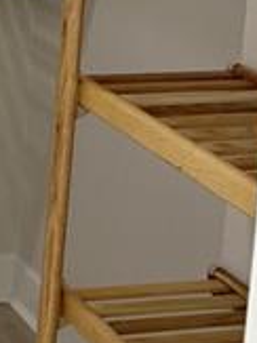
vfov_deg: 15.9
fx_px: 1120
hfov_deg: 11.9
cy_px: -187
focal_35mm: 113
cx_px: -225
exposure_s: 1/60
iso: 125
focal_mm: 6.86
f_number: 1.78
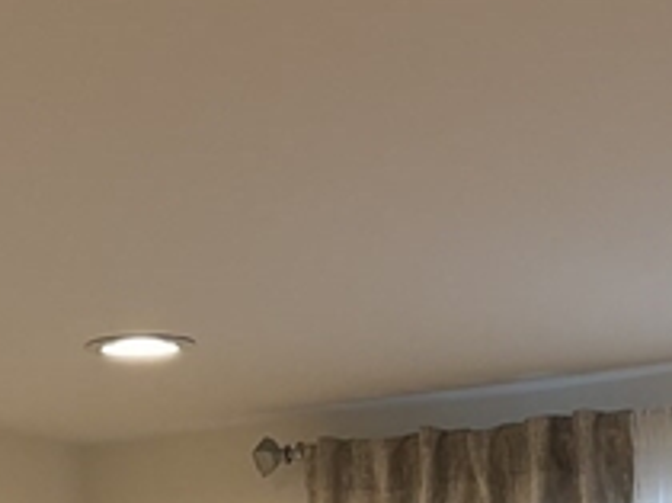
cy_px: 1076
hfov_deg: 15.5
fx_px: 2463
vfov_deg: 10.5
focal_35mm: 127
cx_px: 358
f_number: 1.6
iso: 100
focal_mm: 5.96
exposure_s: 1/120
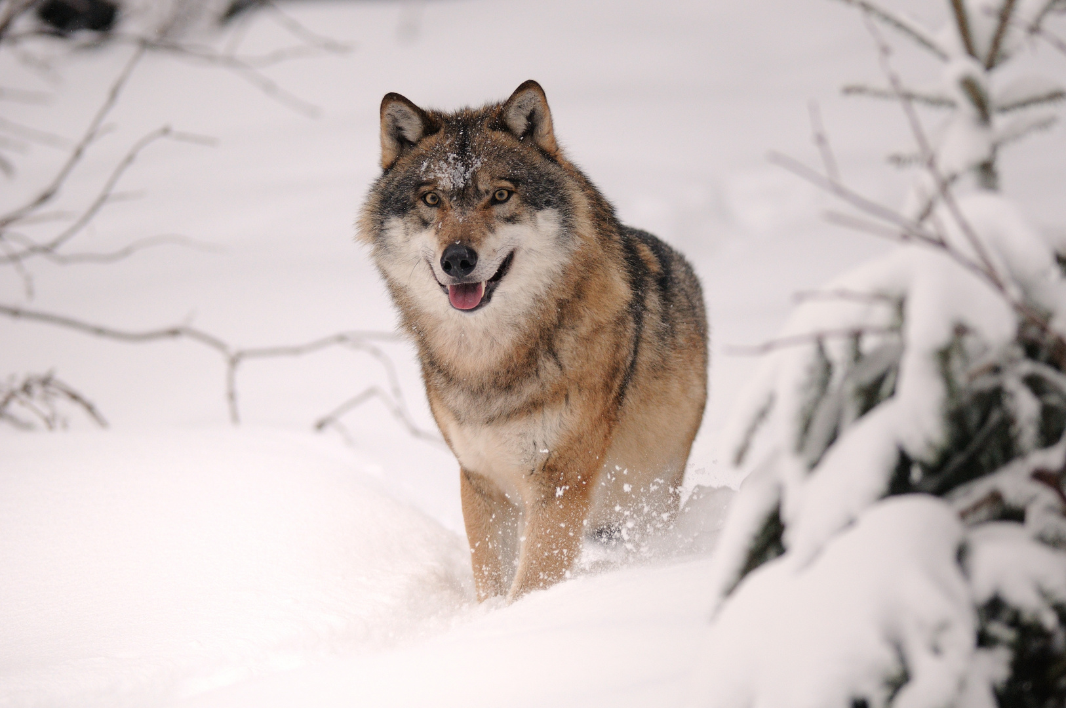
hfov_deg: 4.6
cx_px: 533
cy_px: 354
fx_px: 13309
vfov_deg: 3.0
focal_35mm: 450
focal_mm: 300
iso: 640
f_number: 2.8
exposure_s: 1/500
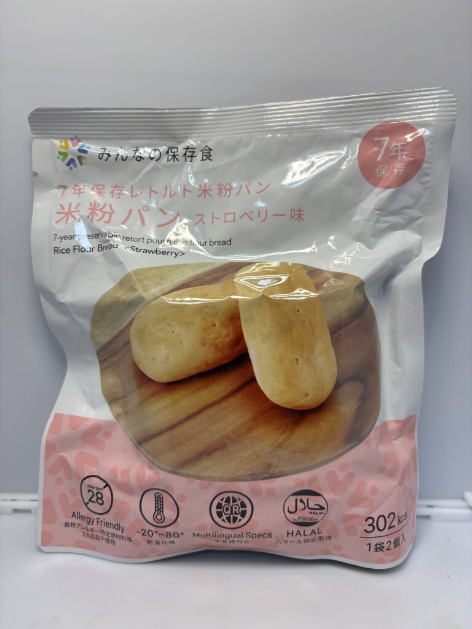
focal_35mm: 26
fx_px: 473
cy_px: 314
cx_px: 236
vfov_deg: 67.3
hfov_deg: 53.1
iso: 50
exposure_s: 1/121
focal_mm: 5.96
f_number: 1.6
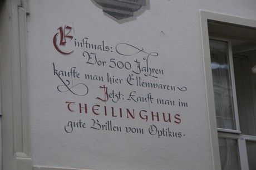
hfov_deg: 15.2
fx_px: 958
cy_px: 85
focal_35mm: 135
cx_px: 128
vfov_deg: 10.1
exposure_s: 1/160
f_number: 5.6
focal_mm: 90
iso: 500
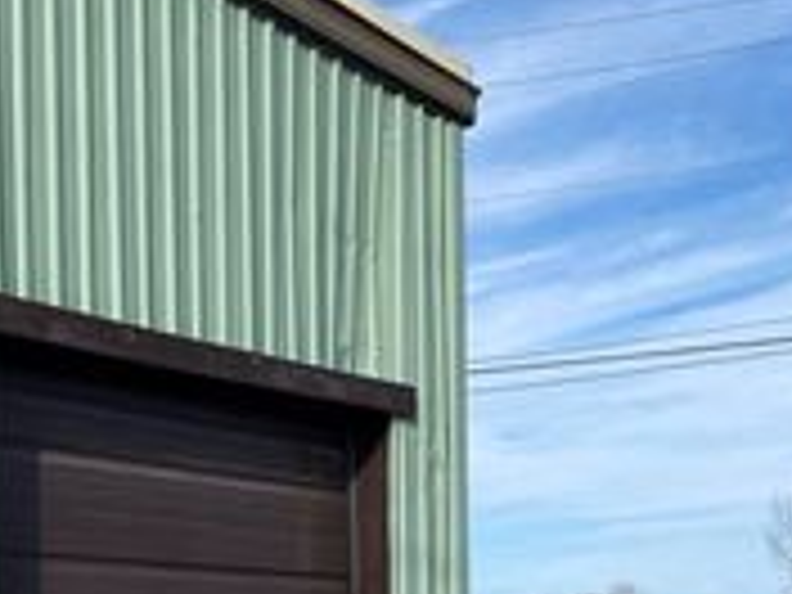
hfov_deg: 26.1
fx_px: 1693
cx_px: 248
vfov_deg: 19.1
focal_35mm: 74
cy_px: 646
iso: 32
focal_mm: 4.25
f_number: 1.8
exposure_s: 1/2571
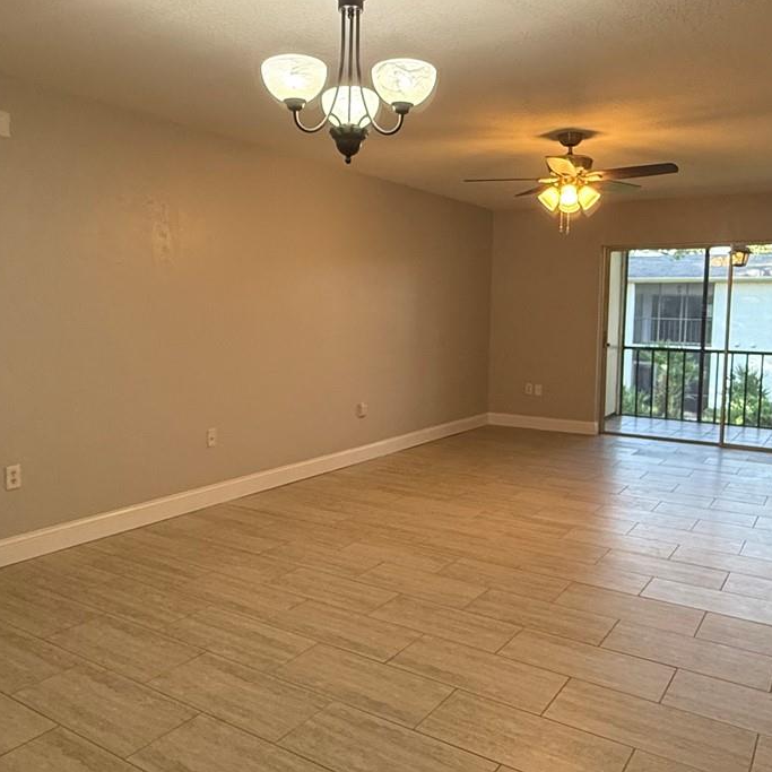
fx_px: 732
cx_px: 387
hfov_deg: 55.6
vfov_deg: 55.6
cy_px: 366
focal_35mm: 29
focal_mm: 2.22
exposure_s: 1/120
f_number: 2.2
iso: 320
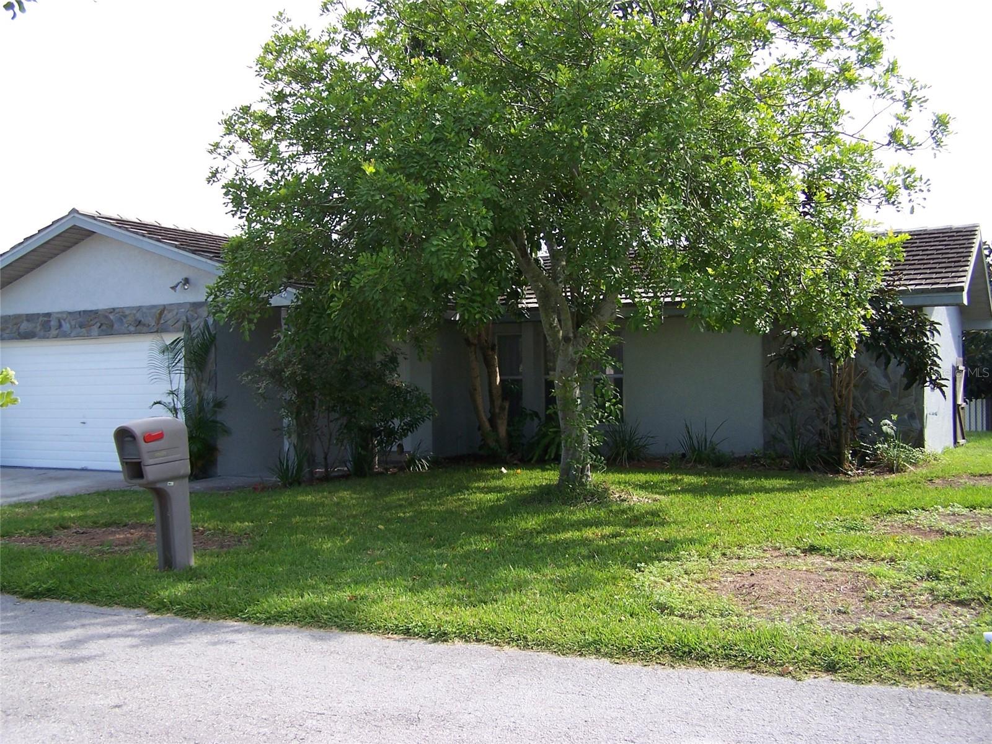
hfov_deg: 49.0
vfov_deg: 37.7
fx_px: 1089
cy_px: 372
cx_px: 496
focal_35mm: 38
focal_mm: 6.3
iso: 80
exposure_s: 1/350
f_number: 2.8
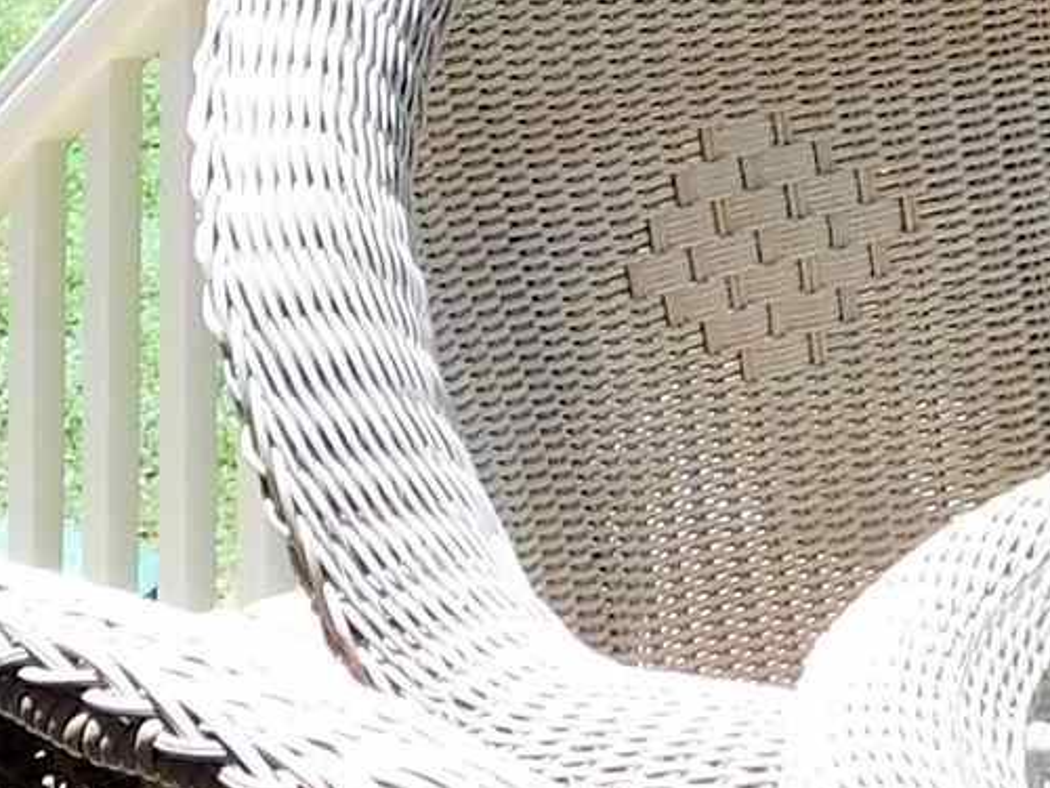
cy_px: -780
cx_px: 1168
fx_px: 6704
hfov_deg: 8.9
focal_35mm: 221
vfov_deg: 6.5
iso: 125
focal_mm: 6.3
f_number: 3.5
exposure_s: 1/500
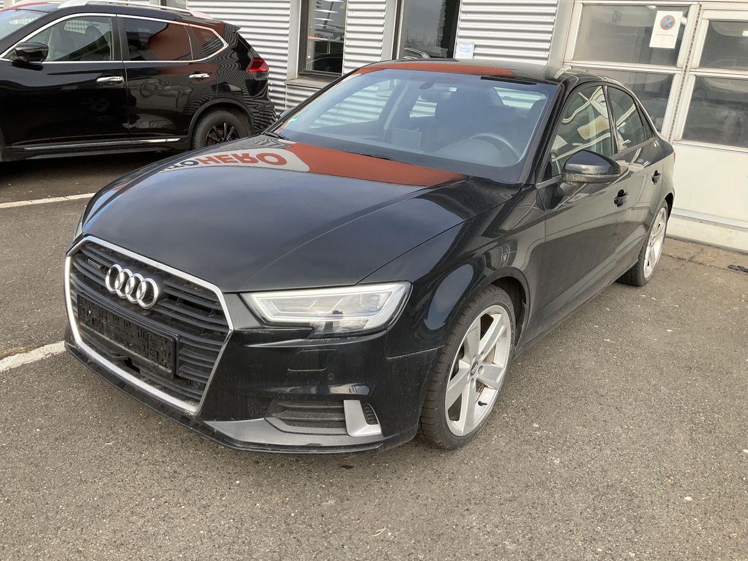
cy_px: 280
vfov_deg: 48.2
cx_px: 374
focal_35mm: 29
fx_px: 627
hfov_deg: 61.7
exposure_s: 1/380
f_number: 1.8
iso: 25
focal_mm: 3
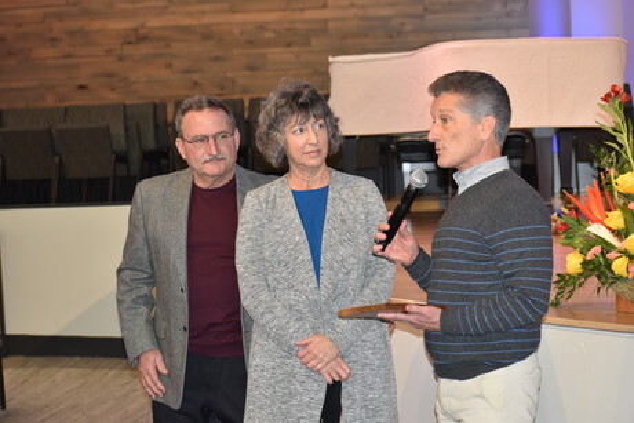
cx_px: 317
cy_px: 212
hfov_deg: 19.5
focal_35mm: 105
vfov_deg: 13.1
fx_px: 1850
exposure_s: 1/60
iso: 640
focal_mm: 70
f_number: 4.5
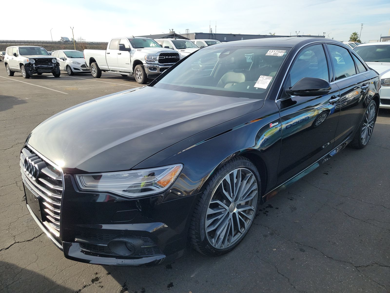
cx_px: 195
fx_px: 270
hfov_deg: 71.6
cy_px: 146
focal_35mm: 24
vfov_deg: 56.8
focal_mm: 6.7
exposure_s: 1/387
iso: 50
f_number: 1.8
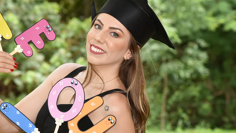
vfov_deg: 5.8
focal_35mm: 211
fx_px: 1320
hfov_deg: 10.2
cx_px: 68
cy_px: 83
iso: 500
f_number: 5
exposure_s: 1/200
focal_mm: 85
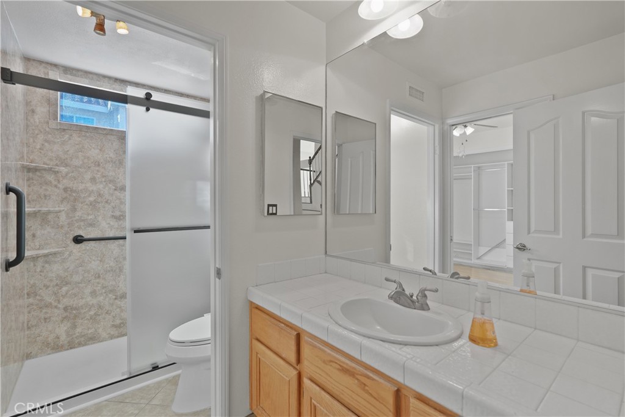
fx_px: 278
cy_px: 208
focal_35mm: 16
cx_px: 312
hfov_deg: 96.7
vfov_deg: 73.8
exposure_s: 1/15
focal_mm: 16
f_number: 4
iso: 640
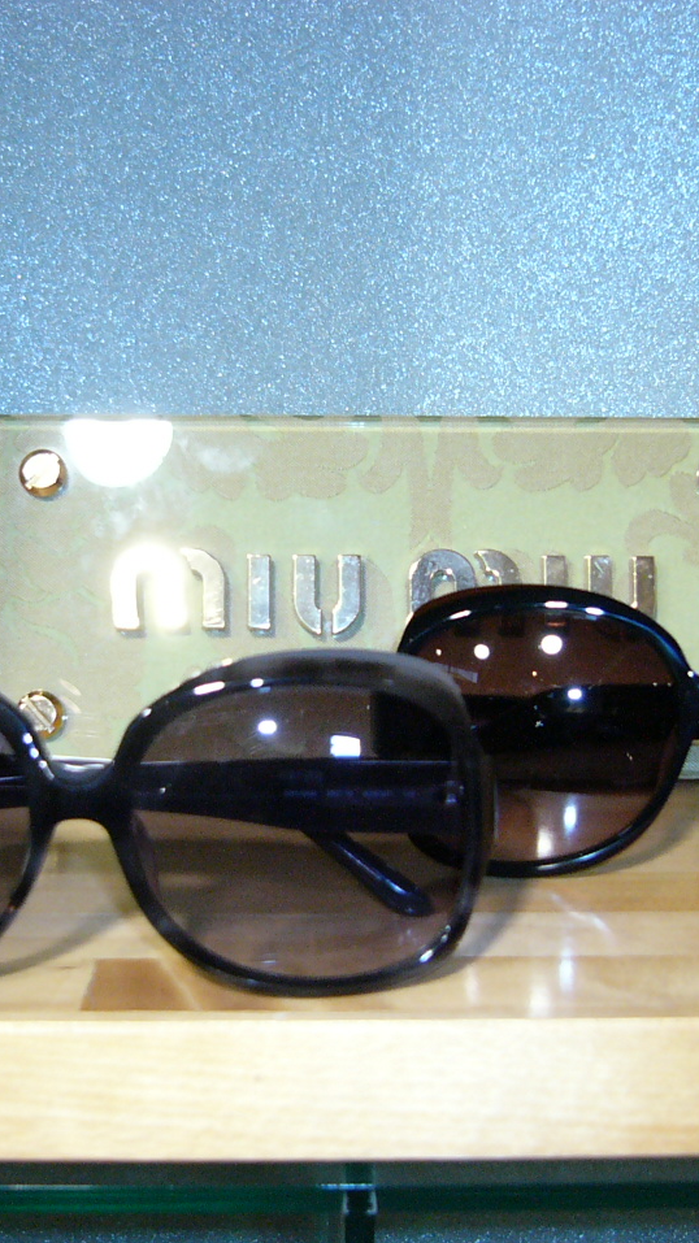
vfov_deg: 40.6
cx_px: 379
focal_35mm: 51
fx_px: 1681
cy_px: 622
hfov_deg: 23.5
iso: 200
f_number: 2.8
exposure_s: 1/100
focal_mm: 5.8
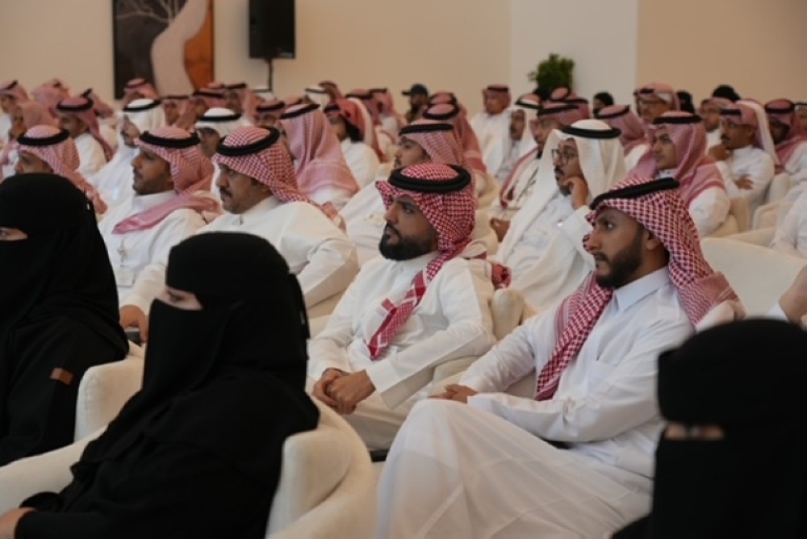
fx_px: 1480
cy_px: 270
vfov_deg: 20.6
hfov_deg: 30.5
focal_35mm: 66
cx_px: 404
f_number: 4
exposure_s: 1/125
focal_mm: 66
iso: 250
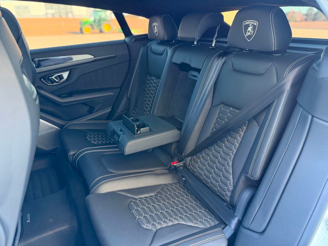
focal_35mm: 24
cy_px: 123
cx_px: 164
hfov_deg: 71.6
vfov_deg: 56.8
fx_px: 227
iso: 320
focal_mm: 6.76
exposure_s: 1/60
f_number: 1.78
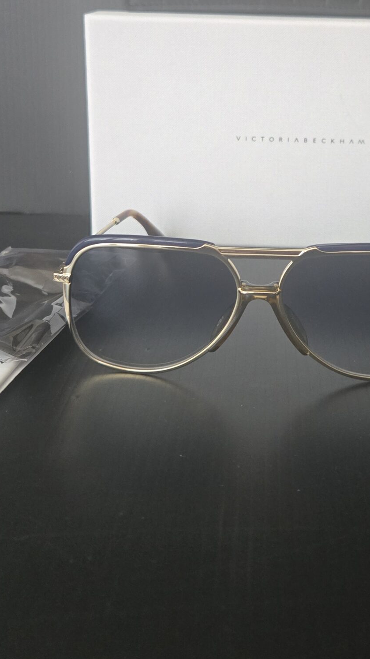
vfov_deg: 46.2
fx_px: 750
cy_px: 190
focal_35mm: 43
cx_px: 292
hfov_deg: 27.2
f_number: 1.8
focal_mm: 5.4
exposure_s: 1/120
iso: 800
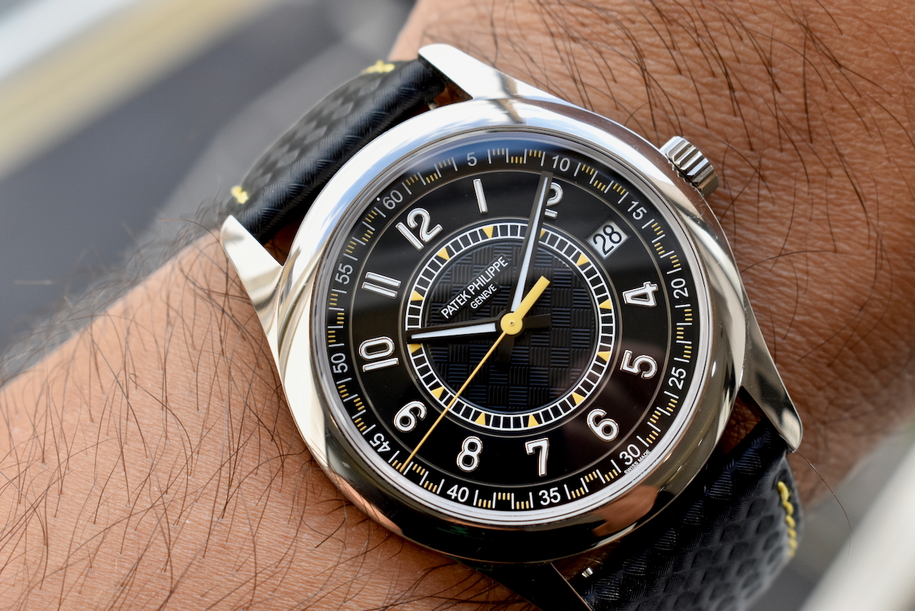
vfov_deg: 18.9
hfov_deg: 28.1
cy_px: 306
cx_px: 458
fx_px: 1830
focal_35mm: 72
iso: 400
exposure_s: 1/160
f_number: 8
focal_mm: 48
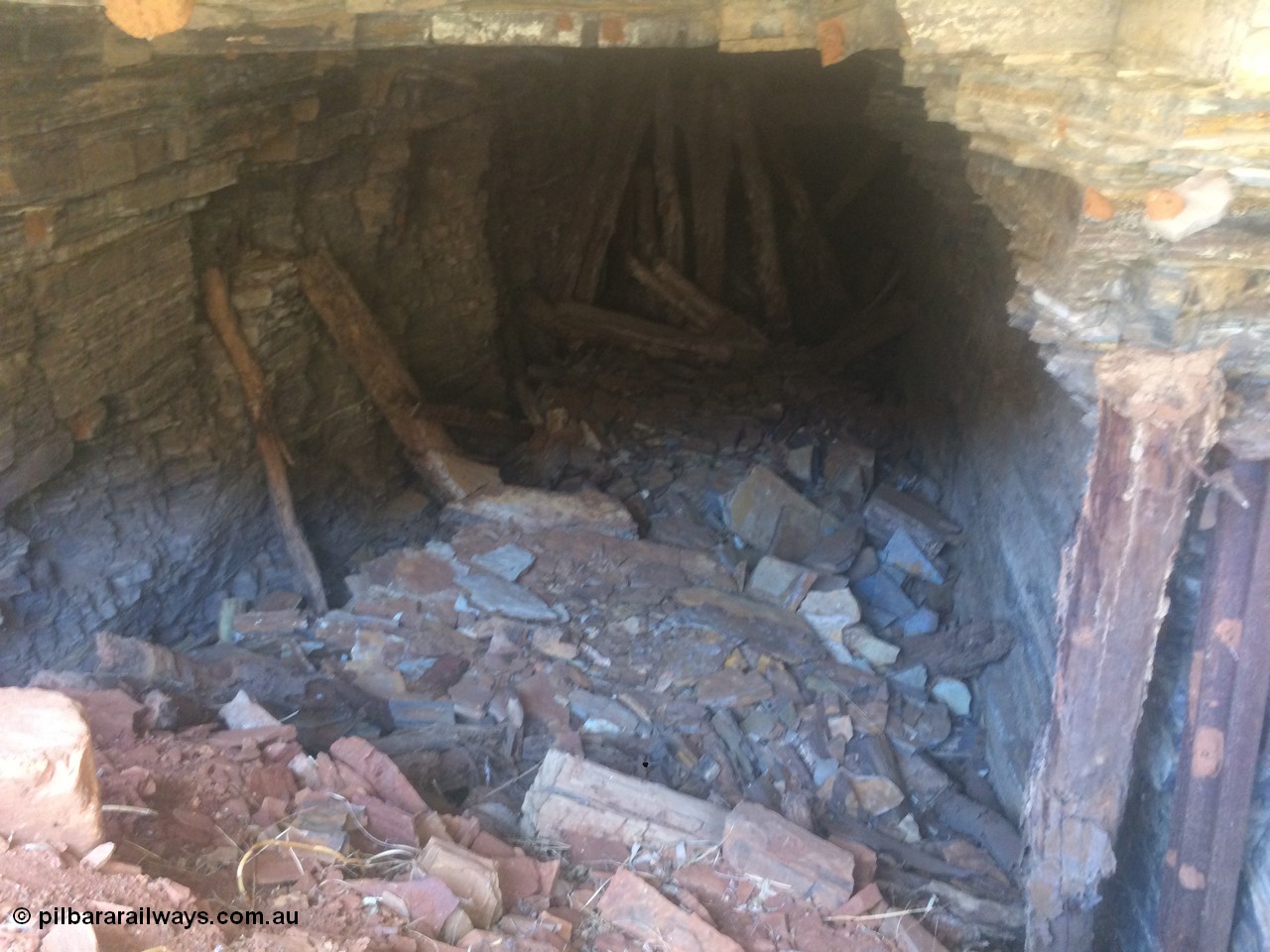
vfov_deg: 48.2
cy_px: 476
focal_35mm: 29
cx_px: 635
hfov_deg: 61.7
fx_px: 1064
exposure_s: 1/17
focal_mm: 4.15
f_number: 2.2
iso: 160
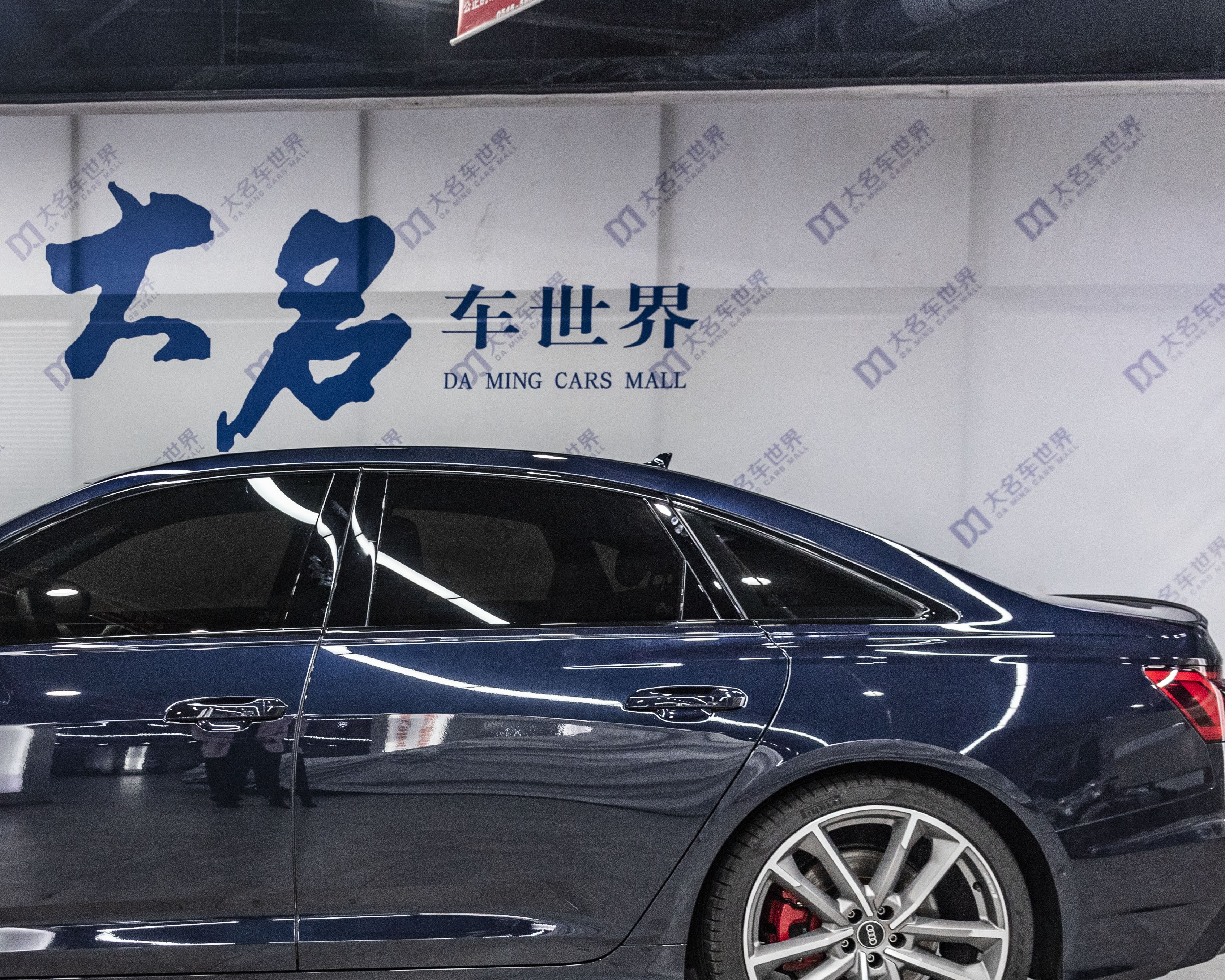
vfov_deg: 33.2
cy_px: 621
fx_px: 1631
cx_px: 250
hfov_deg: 39.6
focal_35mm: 45
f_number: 5.6
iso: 1000
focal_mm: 27
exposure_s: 1/60
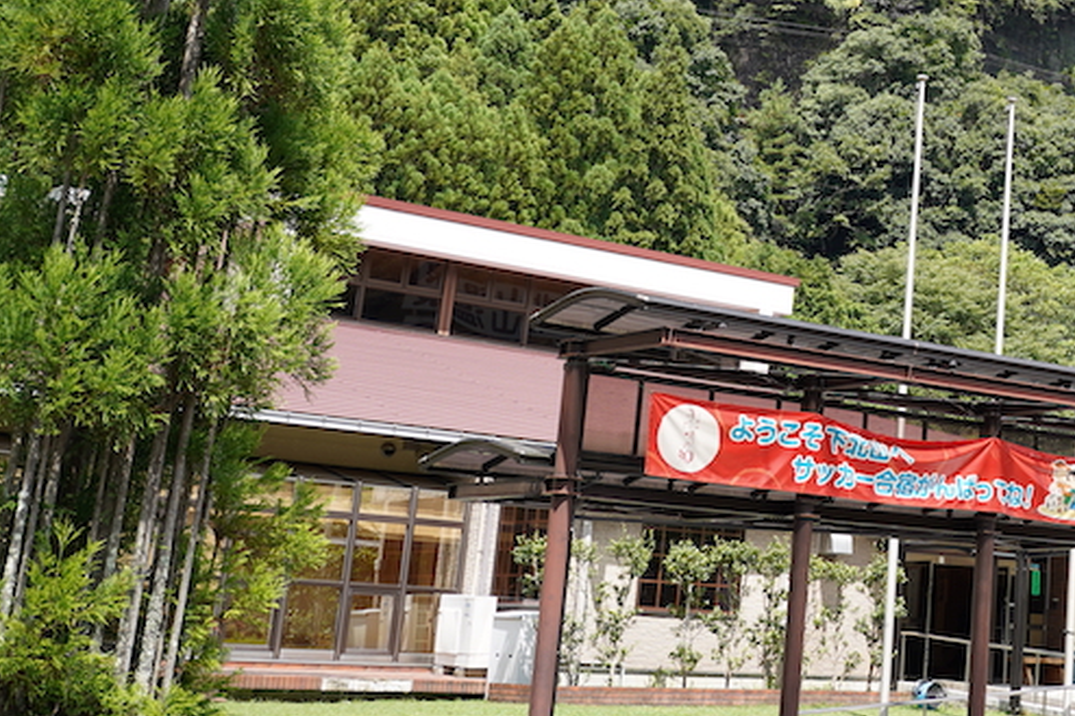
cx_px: 1280
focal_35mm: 68
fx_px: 2030
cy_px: 0
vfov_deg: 19.4
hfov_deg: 26.5
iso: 100
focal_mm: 28
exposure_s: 1/800
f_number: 2.8
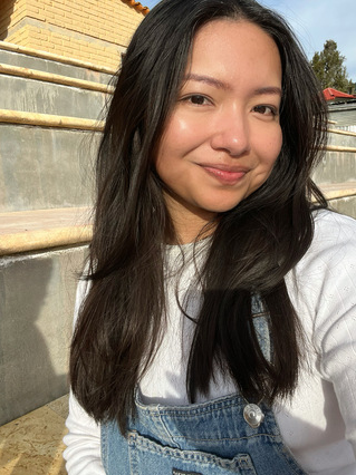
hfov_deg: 51.2
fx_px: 371
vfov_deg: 65.2
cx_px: 199
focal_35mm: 27
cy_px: 216
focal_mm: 2.71
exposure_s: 1/885
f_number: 2.2
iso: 32
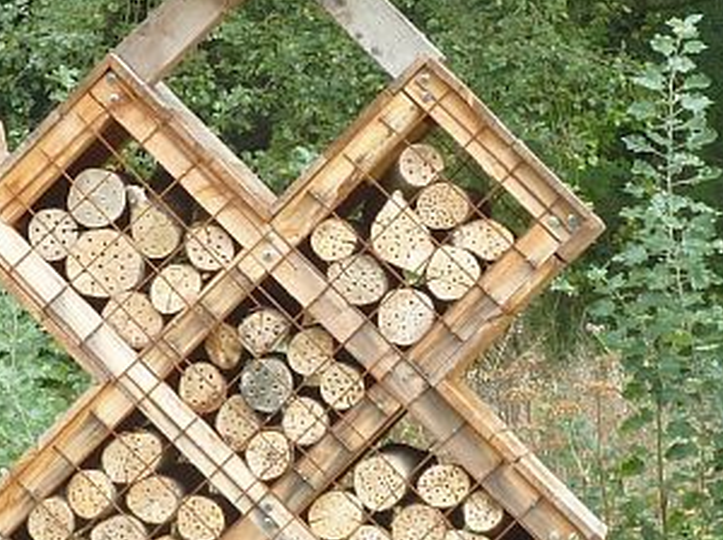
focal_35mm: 164
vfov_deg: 9.0
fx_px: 3420
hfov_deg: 12.1
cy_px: 96
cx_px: 337
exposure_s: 1/50
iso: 80
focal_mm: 7.9
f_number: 3.8
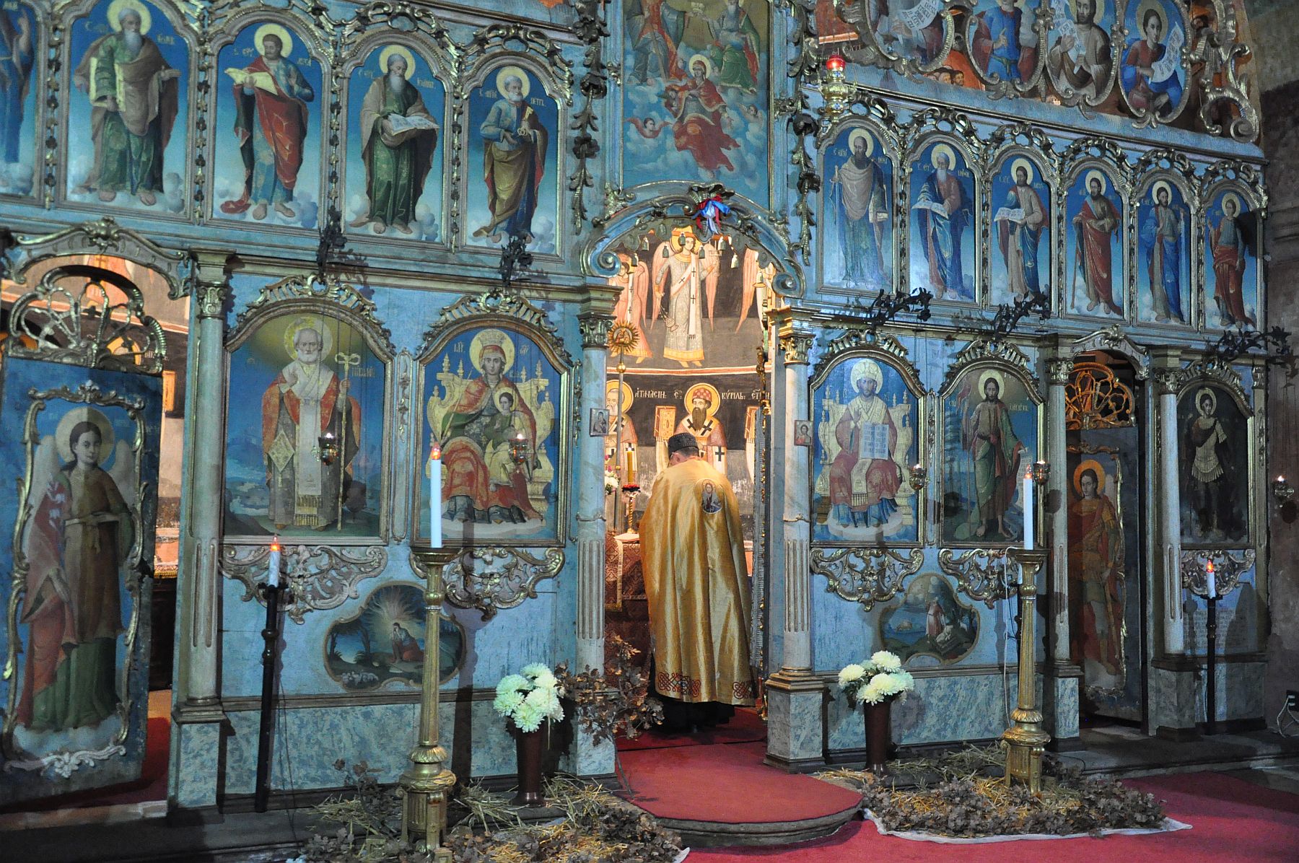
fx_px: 1298
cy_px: 432
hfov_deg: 53.2
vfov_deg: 36.8
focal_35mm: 36
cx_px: 650
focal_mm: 24
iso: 3200
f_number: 3.8
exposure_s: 1/25
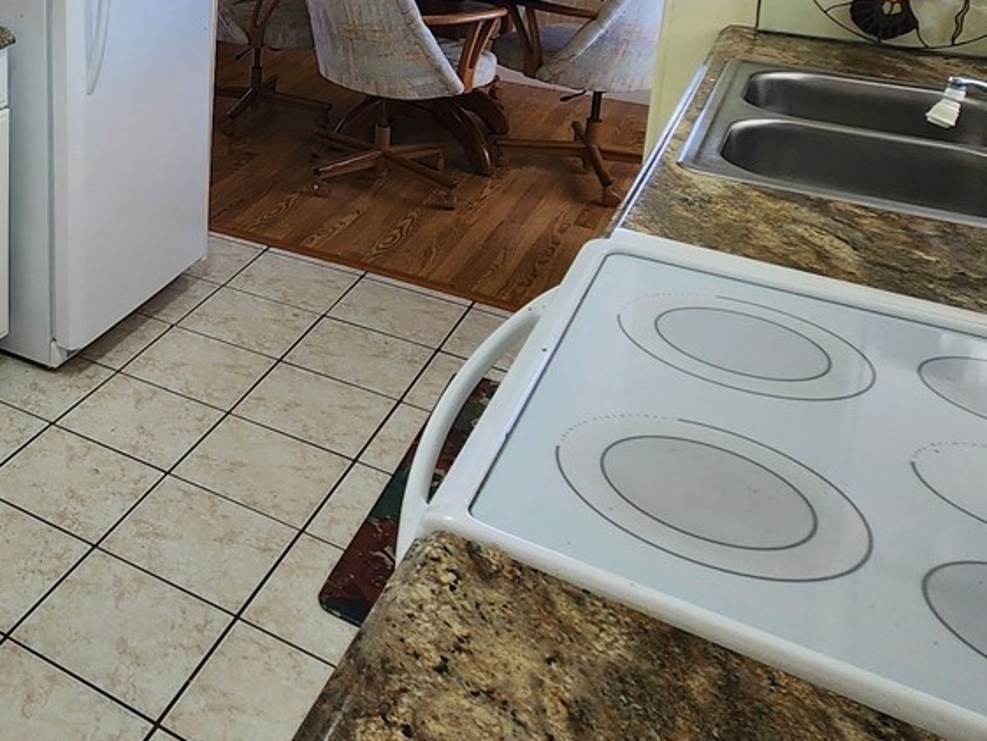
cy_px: -25
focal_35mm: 37
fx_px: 1055
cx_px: -86
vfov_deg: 34.6
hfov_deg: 40.8
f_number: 2.2
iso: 80
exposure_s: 1/120
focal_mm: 2.2
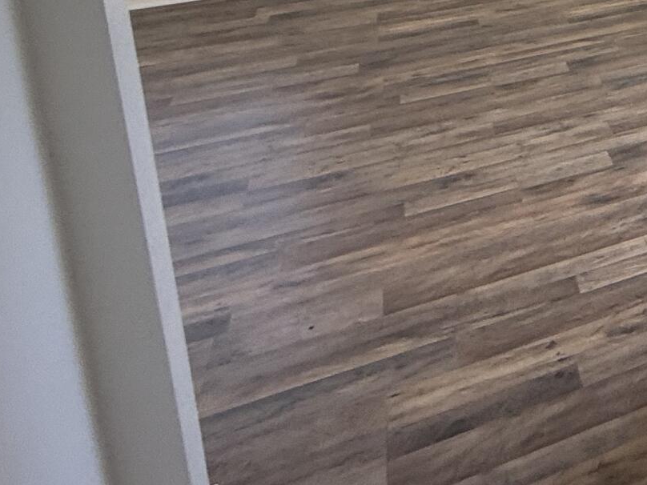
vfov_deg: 24.2
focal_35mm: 52
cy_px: -163
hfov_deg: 23.4
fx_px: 972
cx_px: 1107
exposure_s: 1/99
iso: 64
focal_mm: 2.22
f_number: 2.2
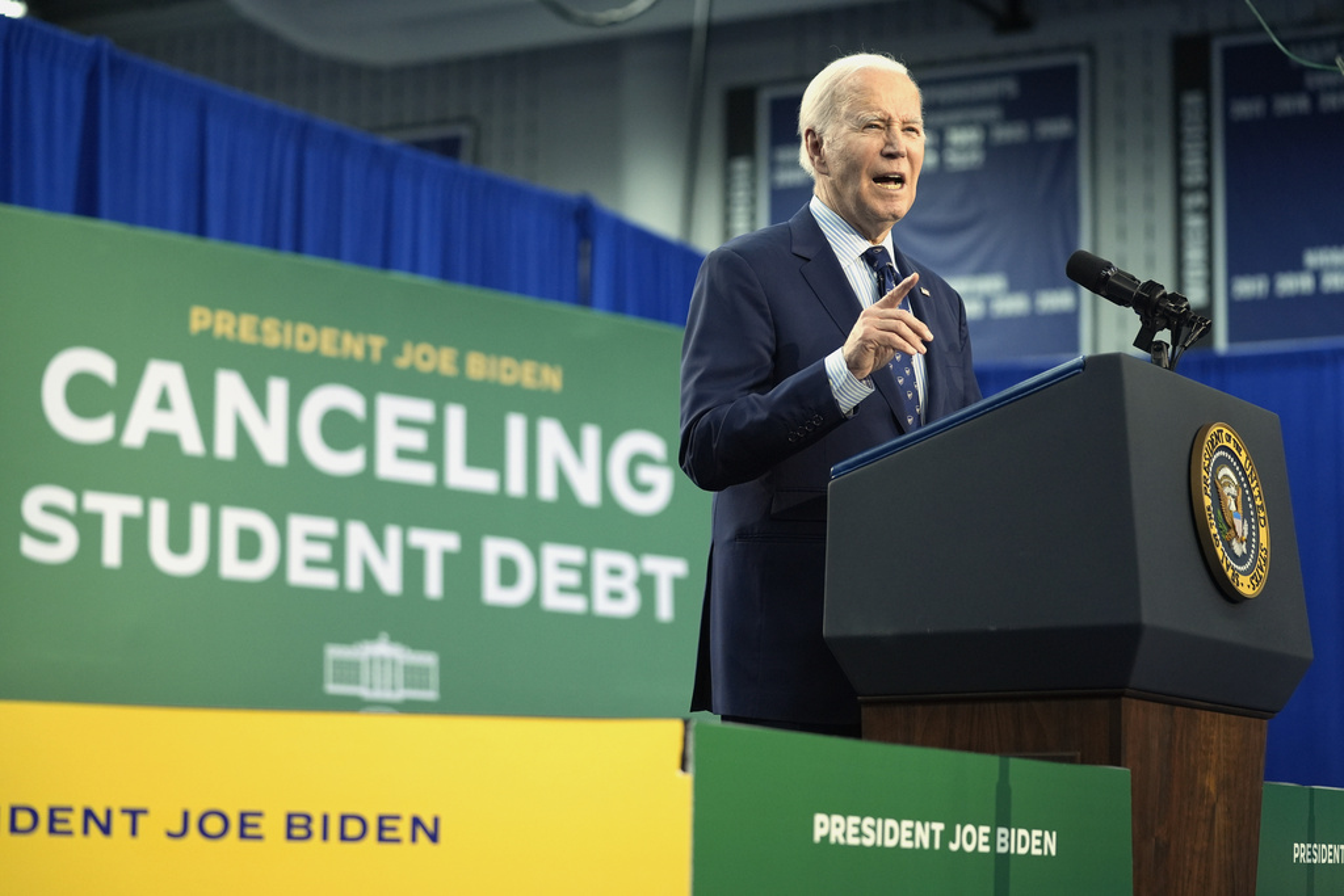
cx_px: 672
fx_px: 3062
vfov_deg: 16.7
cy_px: 448
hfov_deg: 24.8
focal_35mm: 82
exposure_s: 1/320
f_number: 2.8
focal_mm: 82
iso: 2000
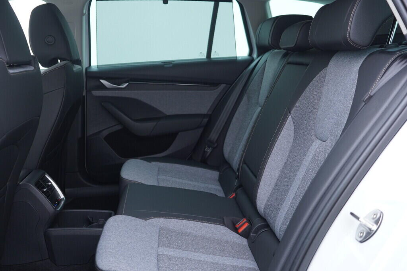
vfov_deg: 36.9
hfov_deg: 53.1
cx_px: 204
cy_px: 136
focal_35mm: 36
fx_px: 407
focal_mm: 24
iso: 250
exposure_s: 1/40
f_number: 2.8
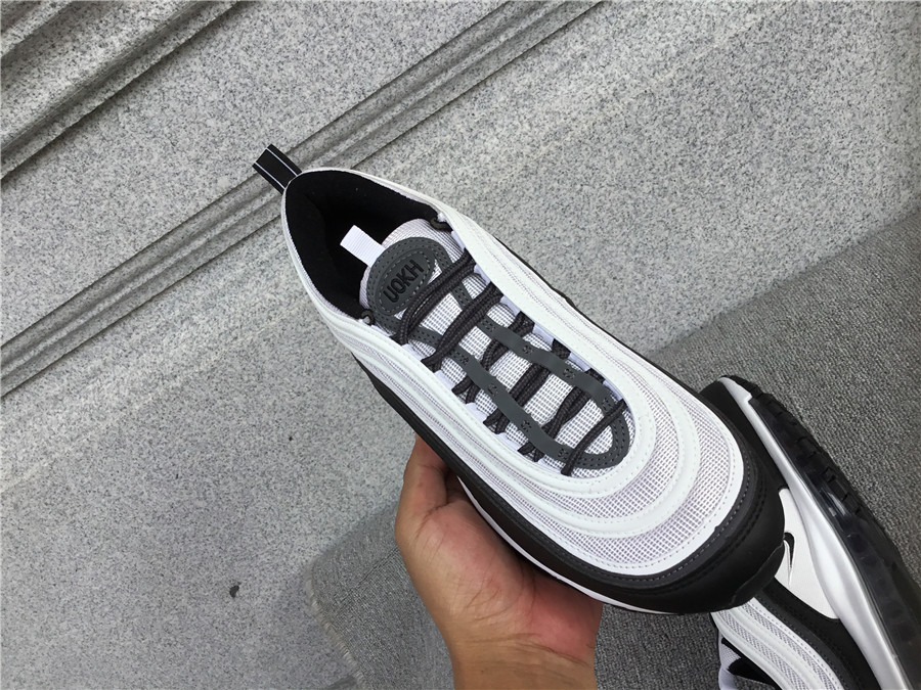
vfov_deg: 45.4
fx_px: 825
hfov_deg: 58.4
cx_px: 460
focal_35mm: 31
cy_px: 345
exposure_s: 1/762
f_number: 2.4
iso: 25
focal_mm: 3.3
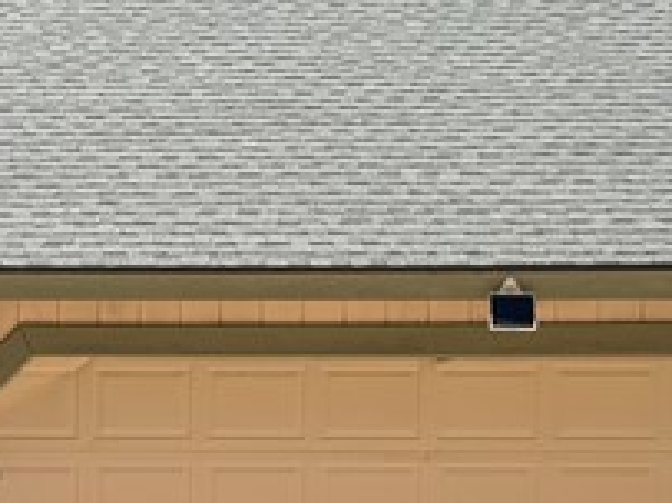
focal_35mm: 121
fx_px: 2348
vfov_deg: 12.1
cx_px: -40
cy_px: 477
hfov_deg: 15.9
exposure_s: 1/3279
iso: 80
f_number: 1.78
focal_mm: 6.76
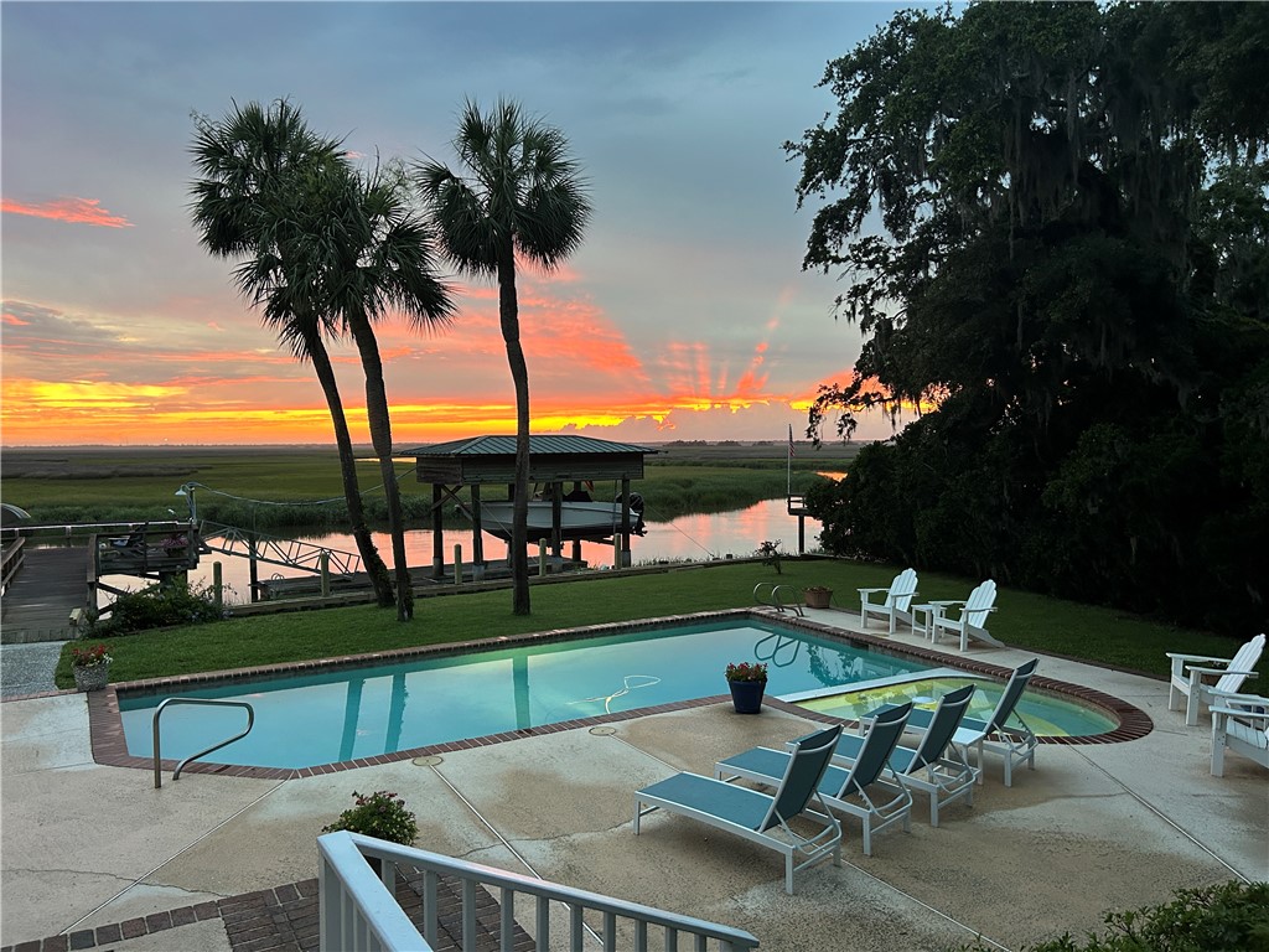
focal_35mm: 26
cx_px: 634
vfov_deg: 53.1
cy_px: 476
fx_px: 953
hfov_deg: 67.3
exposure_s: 1/60
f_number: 1.5
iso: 200
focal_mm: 5.7
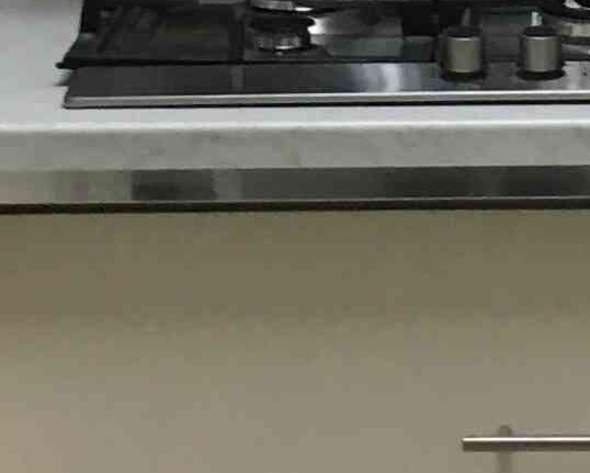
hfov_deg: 9.0
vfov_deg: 6.9
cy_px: -696
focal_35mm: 212
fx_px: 3704
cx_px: 605
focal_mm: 4.15
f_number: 2.2
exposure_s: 1/30
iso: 64
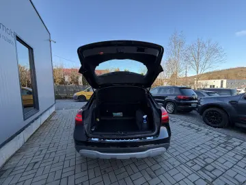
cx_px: 123
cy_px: 92
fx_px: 99
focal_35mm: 14
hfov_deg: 102.1
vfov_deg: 85.7
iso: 25
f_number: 2.2
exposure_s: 1/125
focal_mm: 2.22
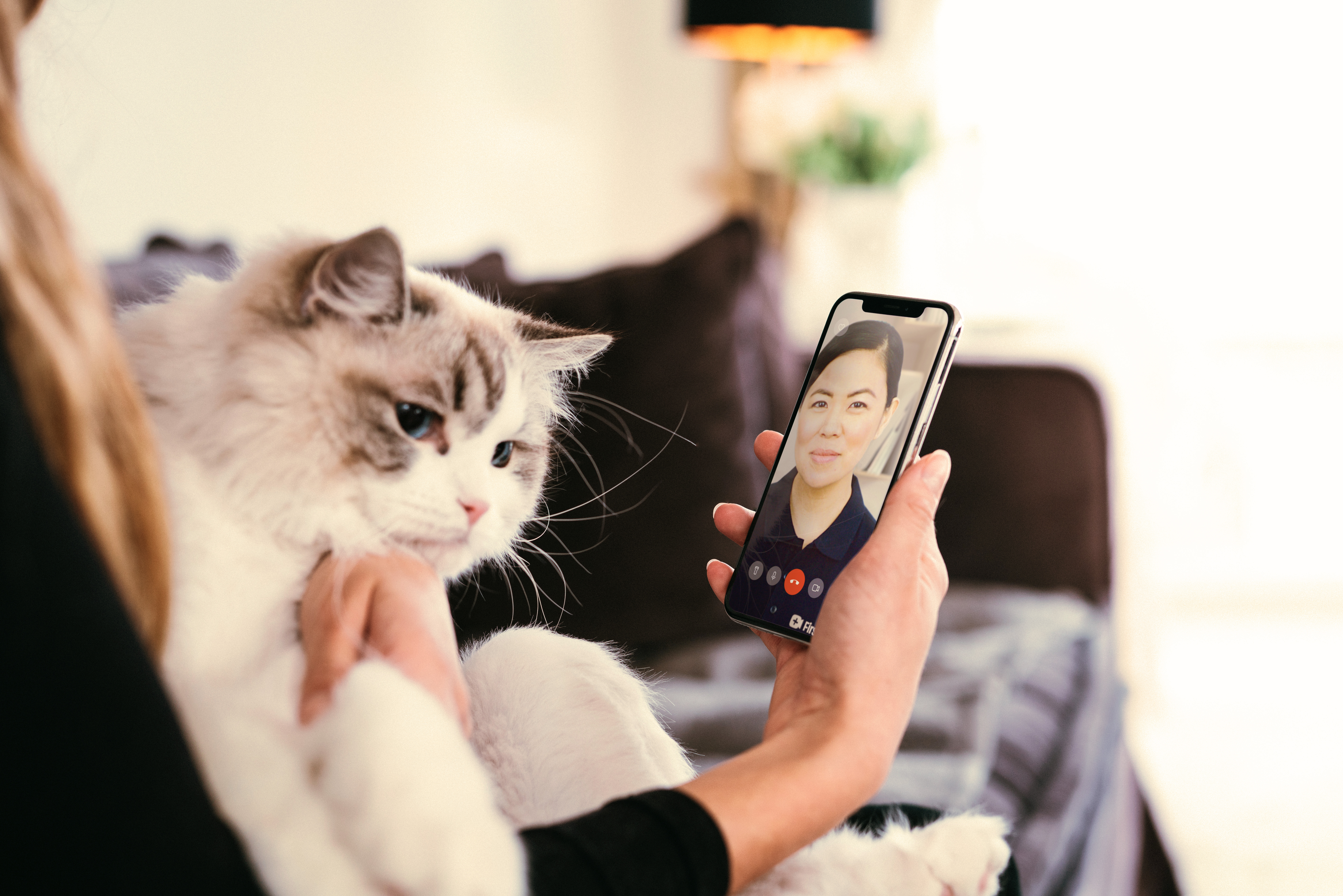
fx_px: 1865
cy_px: 448
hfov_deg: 39.6
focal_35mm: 50
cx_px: 672
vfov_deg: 27.0
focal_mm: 50
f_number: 2.5
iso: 320
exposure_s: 1/125
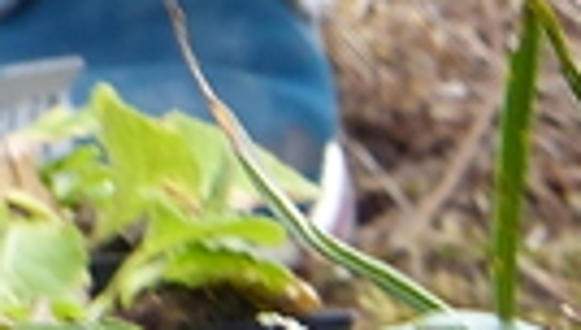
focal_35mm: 2108
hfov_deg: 1.0
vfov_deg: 0.6
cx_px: 1179
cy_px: 56
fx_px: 32540
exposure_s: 1/100
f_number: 3.5
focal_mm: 45.7
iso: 100
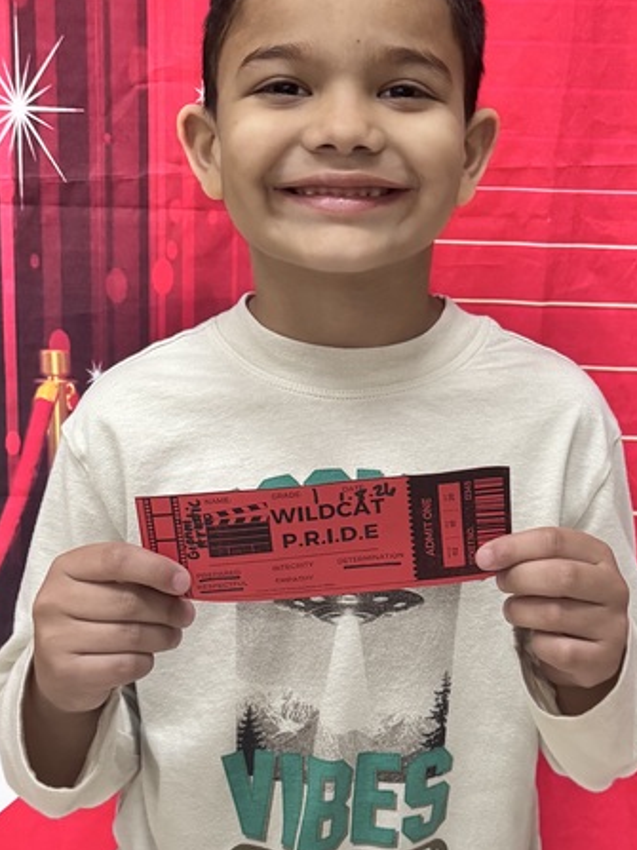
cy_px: 314
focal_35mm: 55
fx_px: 1350
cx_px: 375
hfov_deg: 26.5
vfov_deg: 34.7
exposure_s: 1/60
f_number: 1.78
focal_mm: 6.76
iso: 400
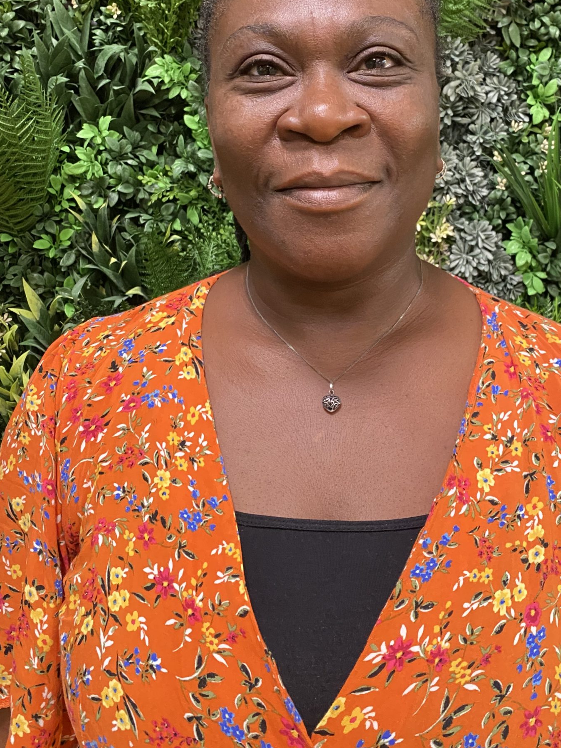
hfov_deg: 38.5
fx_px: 800
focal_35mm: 37
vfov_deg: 49.3
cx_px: 330
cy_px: 249
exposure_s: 1/54
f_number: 1.8
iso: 500
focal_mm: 4.25
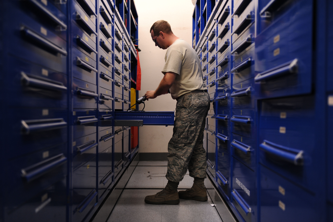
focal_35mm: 44
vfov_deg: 30.5
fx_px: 407
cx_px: 166
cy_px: 111
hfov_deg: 44.5
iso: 640
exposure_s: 1/60
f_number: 2.8
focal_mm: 44
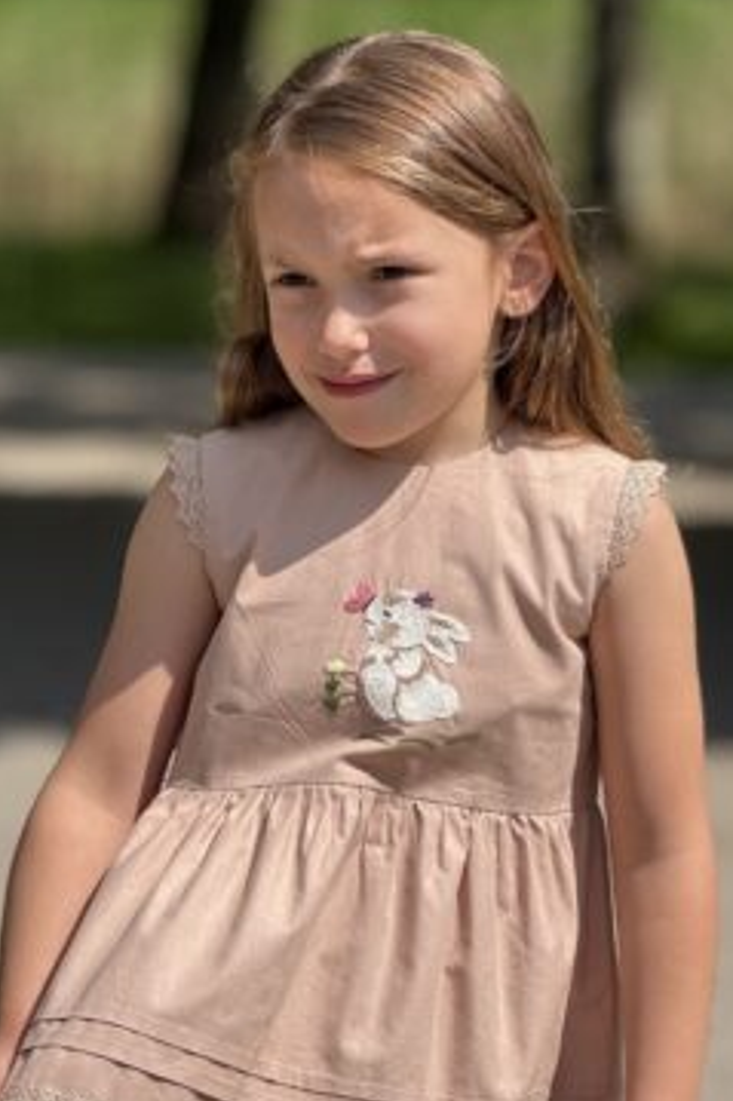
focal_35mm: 139
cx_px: 350
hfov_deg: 9.9
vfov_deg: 14.8
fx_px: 4249
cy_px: 500
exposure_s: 1/728
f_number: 2.8
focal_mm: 15.66
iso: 64
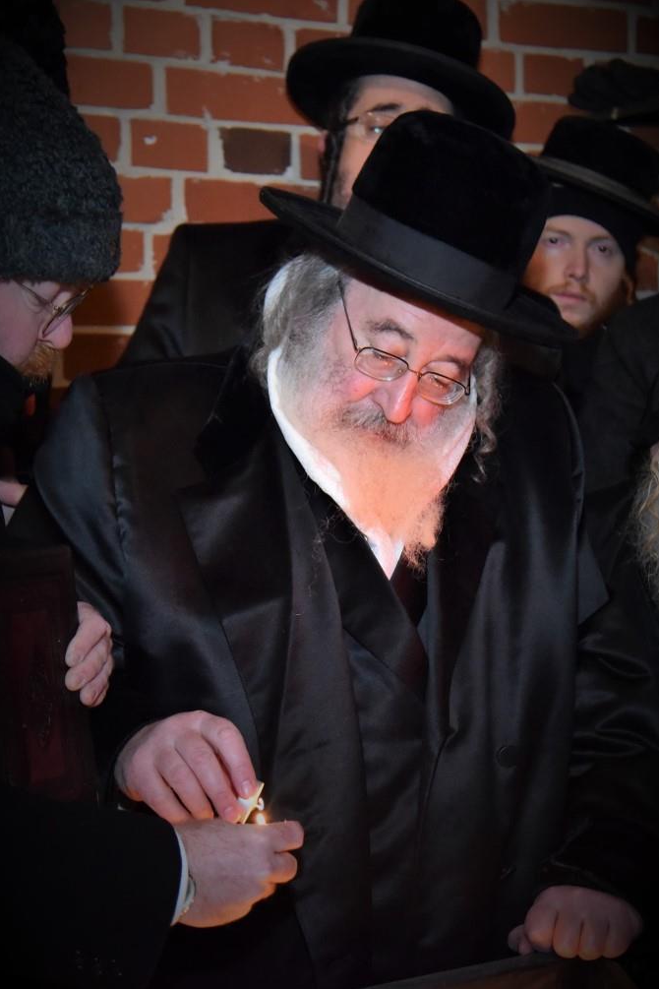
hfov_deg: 25.5
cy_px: 487
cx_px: 333
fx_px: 1455
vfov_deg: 37.5
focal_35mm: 53
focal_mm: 52
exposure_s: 1/125
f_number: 4
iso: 4000
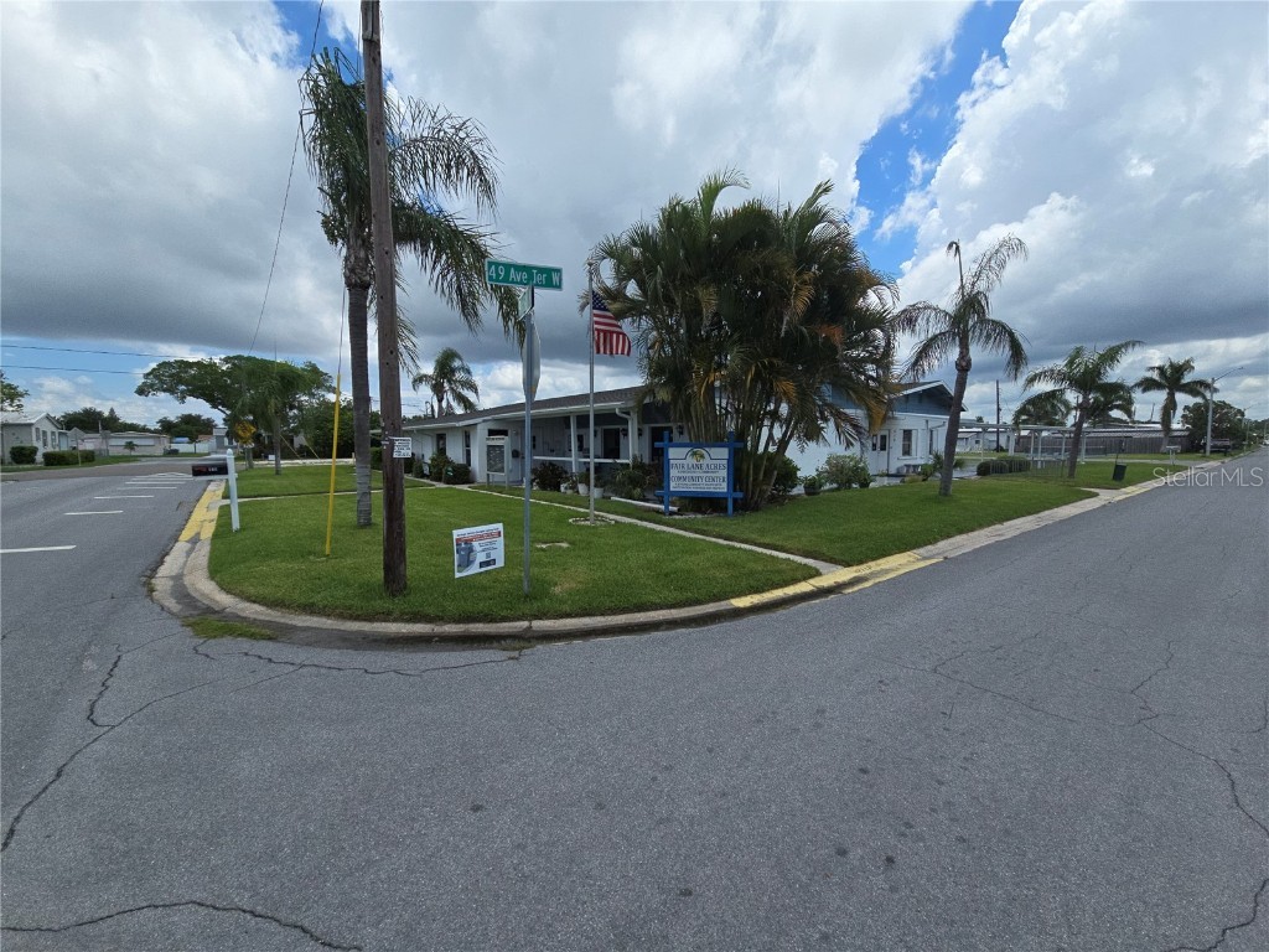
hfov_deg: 106.2
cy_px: 476
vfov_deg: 89.9
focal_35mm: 13
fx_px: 477
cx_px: 634
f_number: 2.2
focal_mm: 2.2
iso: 50
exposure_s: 1/3238
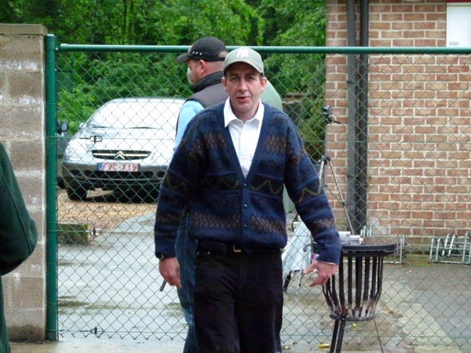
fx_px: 1538
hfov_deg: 17.4
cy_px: 176
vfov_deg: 13.1
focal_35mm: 113
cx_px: 236
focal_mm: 20.4
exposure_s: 1/125
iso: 800
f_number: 3.5
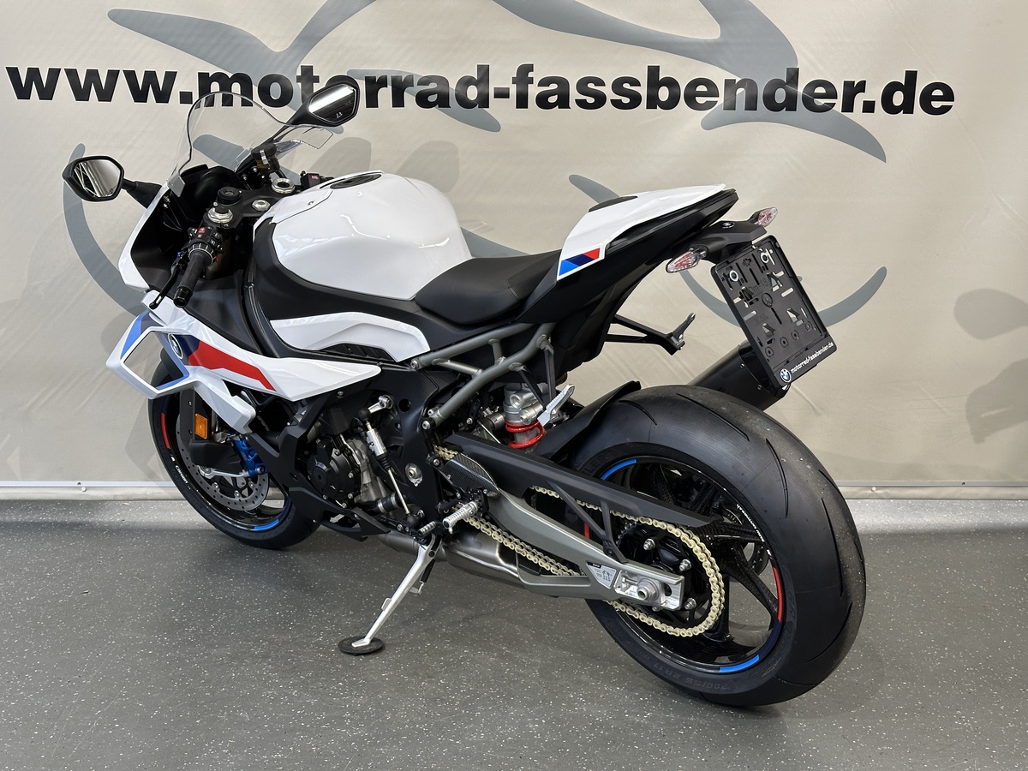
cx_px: 514
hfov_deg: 39.7
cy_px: 386
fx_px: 1425
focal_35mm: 48
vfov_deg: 30.3
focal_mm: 6.86
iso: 100
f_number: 1.78
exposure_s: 1/50
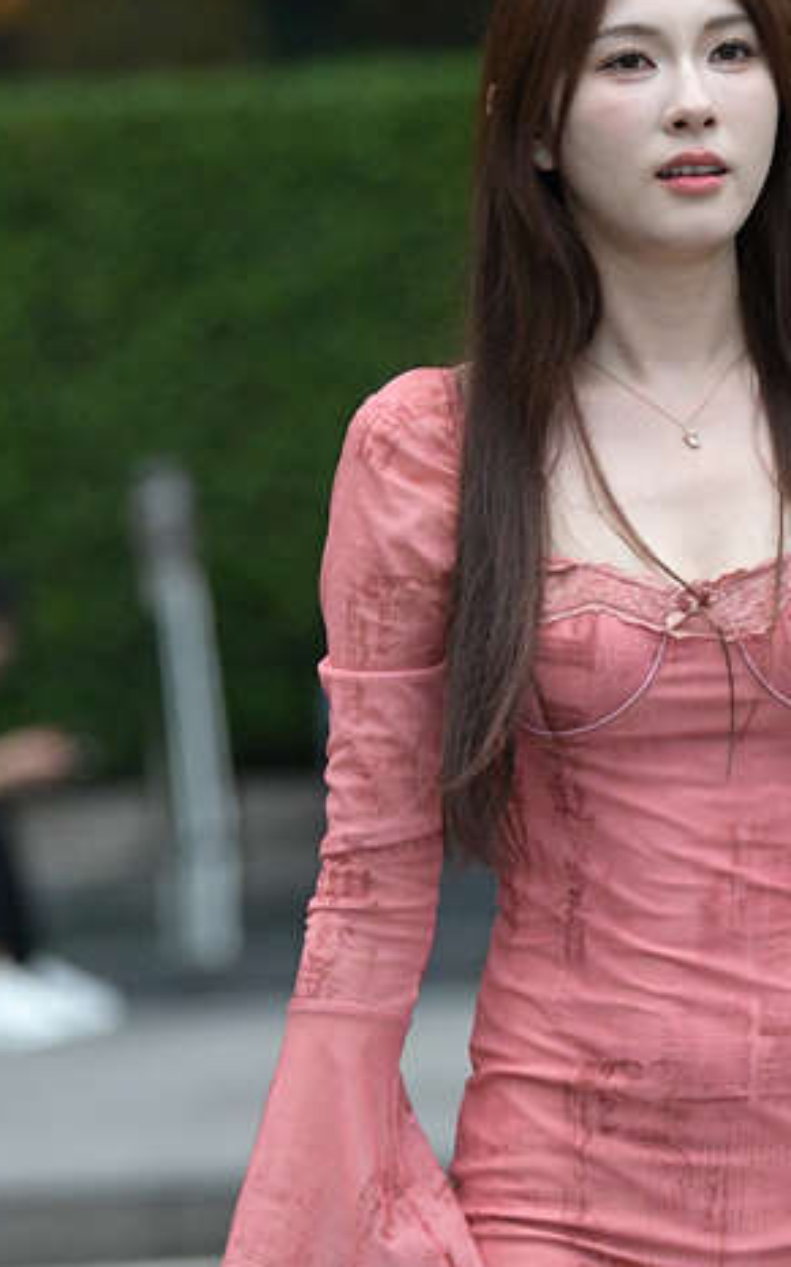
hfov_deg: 2.6
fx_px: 17671
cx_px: 726
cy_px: 1025
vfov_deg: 4.1
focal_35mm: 512
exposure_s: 1/500
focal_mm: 130
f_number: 3.2
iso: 2000
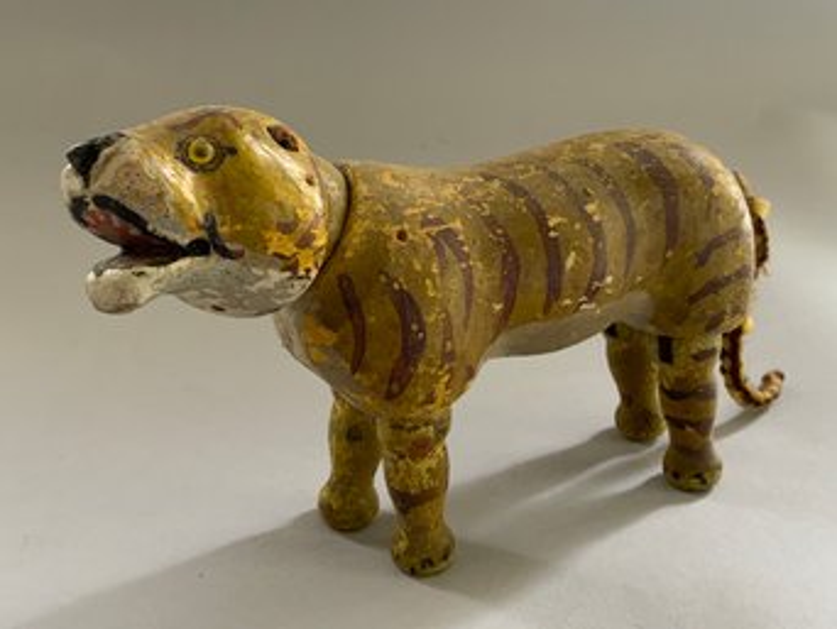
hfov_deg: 61.6
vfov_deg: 48.3
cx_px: 418
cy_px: 314
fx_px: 702
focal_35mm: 29
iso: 125
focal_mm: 3
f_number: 1.8
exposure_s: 1/60
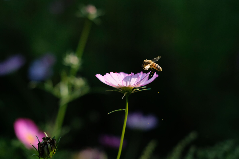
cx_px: 120
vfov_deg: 25.5
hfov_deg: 37.5
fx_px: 352
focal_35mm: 53
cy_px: 80
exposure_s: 1/25000
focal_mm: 35
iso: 3200
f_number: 2.8
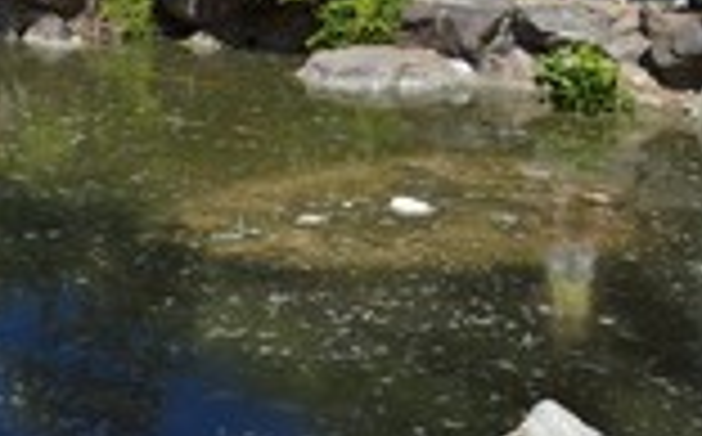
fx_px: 1261
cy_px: -72
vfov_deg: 18.7
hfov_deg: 27.3
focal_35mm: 66
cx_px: -148
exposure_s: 1/250
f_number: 10
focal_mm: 24
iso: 200
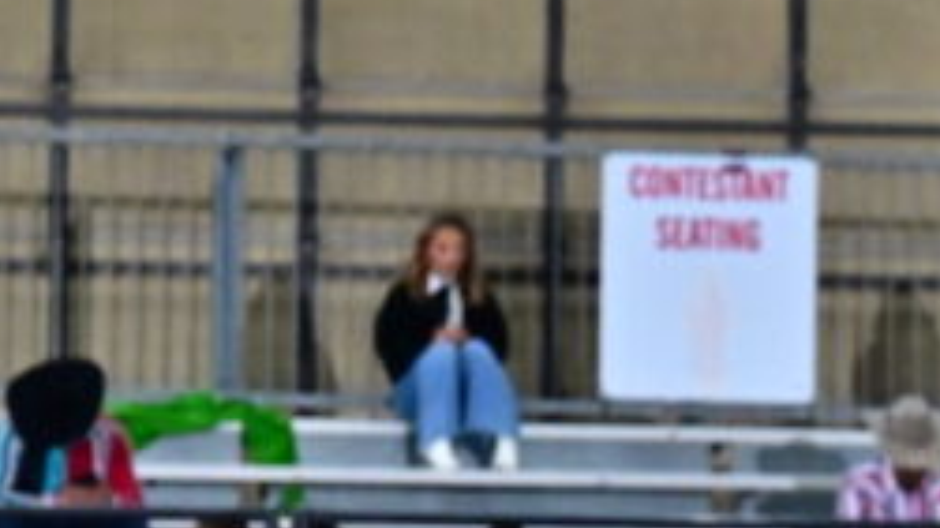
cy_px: 770
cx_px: 1640
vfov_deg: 1.9
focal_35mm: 628
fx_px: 15648
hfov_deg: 3.4
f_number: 5.6
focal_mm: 98
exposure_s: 1/250
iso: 1250
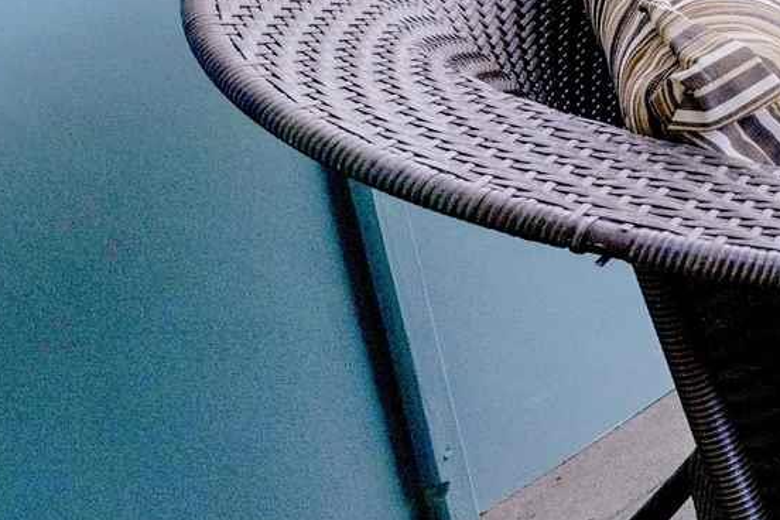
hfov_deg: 13.6
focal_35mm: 89
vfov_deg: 14.2
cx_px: 2016
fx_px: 1928
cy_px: -304
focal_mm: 16
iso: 400
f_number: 11
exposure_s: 1/320
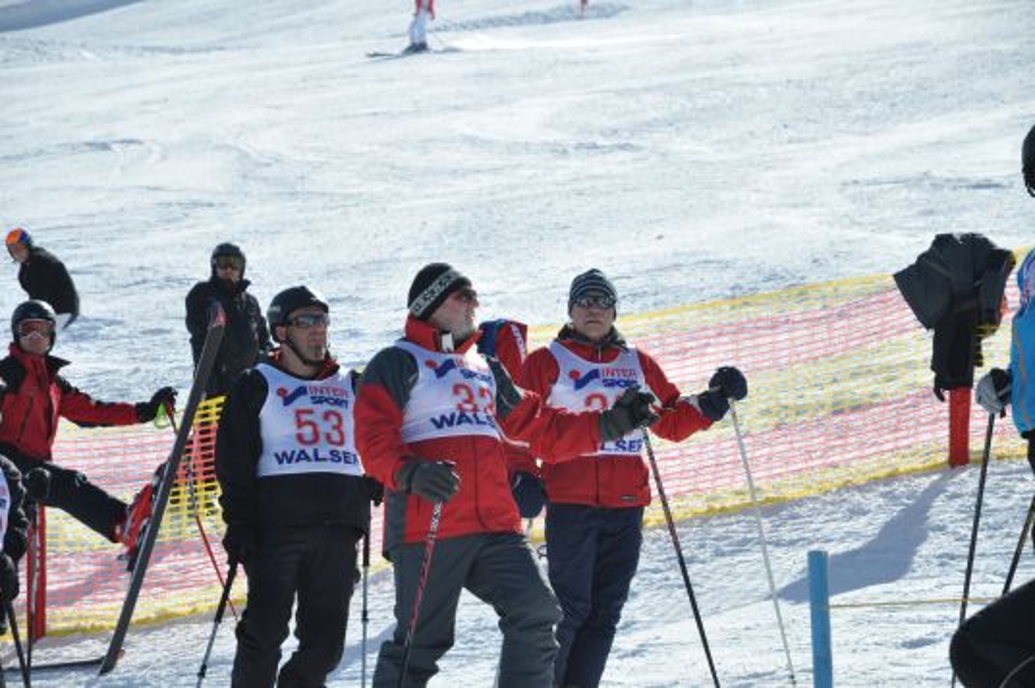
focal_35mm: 128
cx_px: 518
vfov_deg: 10.7
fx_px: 3661
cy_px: 344
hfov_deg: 16.1
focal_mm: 85
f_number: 6.3
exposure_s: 1/1600
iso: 250
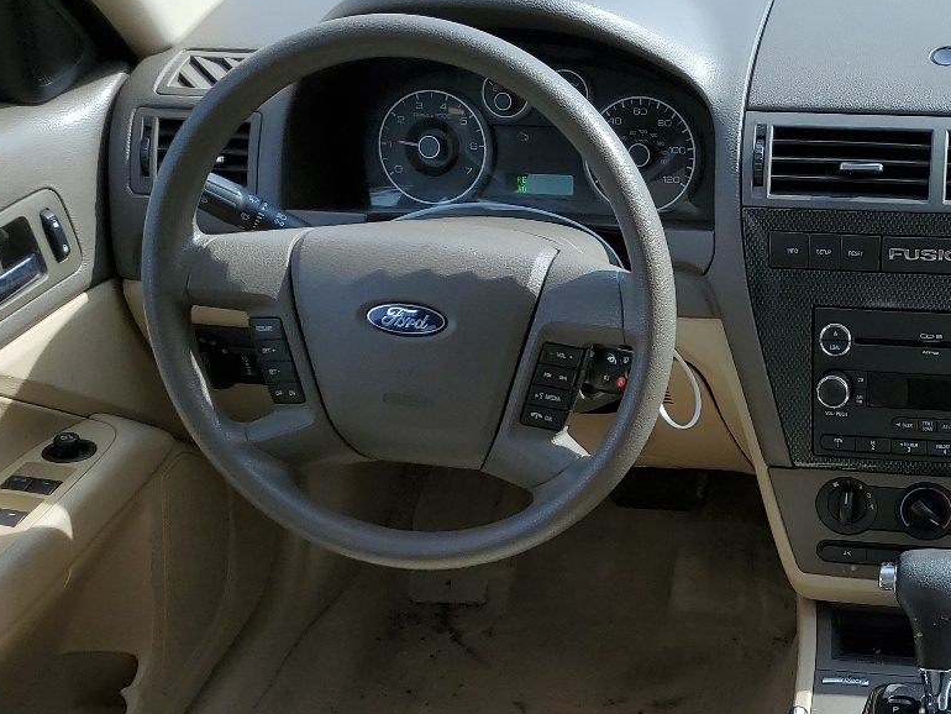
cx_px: 873
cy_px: 609
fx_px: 1484
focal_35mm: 54
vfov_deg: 26.4
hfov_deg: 33.5
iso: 50
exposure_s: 1/1250
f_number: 1.5
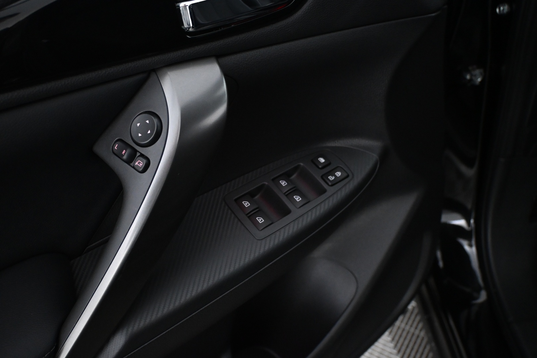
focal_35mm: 34
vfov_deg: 39.1
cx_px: 268
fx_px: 503
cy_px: 179
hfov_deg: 56.1
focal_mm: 22.5
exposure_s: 1/40
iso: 4500
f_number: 4
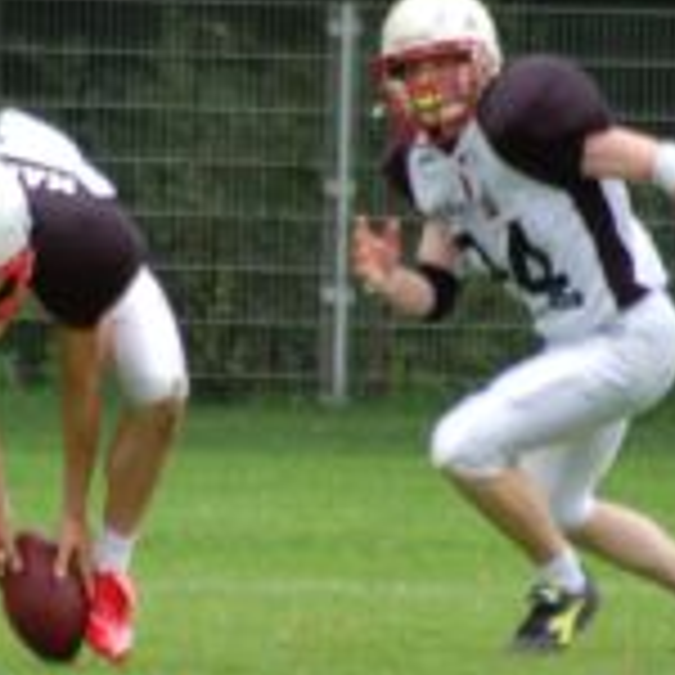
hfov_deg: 1.5
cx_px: 200
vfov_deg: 1.5
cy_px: 351
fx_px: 25348
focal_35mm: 1149
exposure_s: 1/500
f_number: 5.6
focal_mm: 300
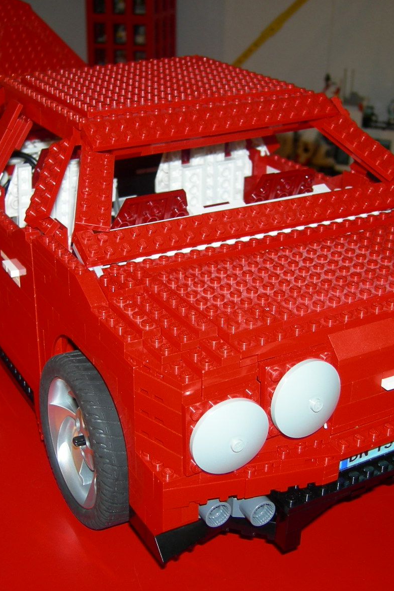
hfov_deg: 26.5
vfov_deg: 38.9
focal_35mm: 51
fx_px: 837
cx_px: 173
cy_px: 299
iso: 64
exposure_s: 1/60.1
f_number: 2.7
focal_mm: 7.5
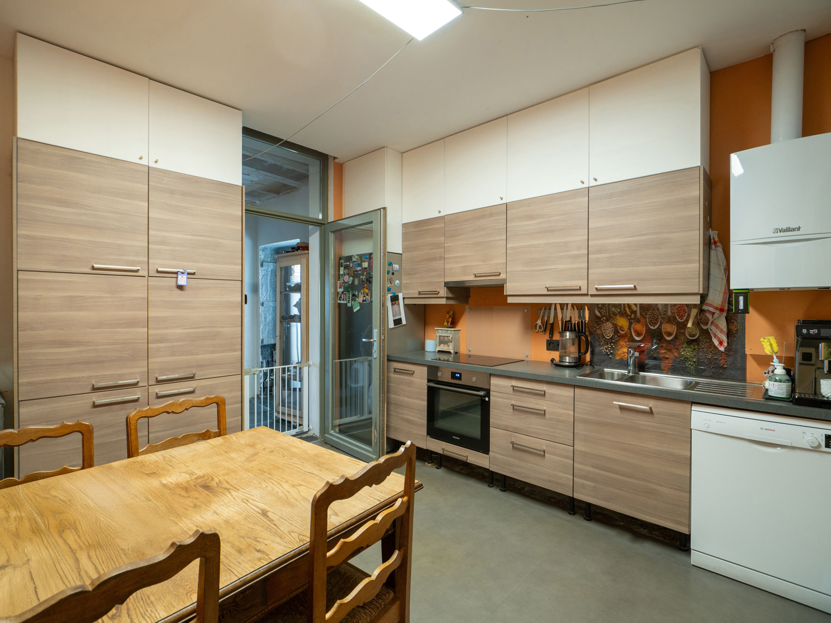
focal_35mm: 16
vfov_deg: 78.1
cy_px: 312
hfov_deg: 94.5
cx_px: 416
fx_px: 384
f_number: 4.5
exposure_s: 1/8
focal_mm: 8
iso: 320
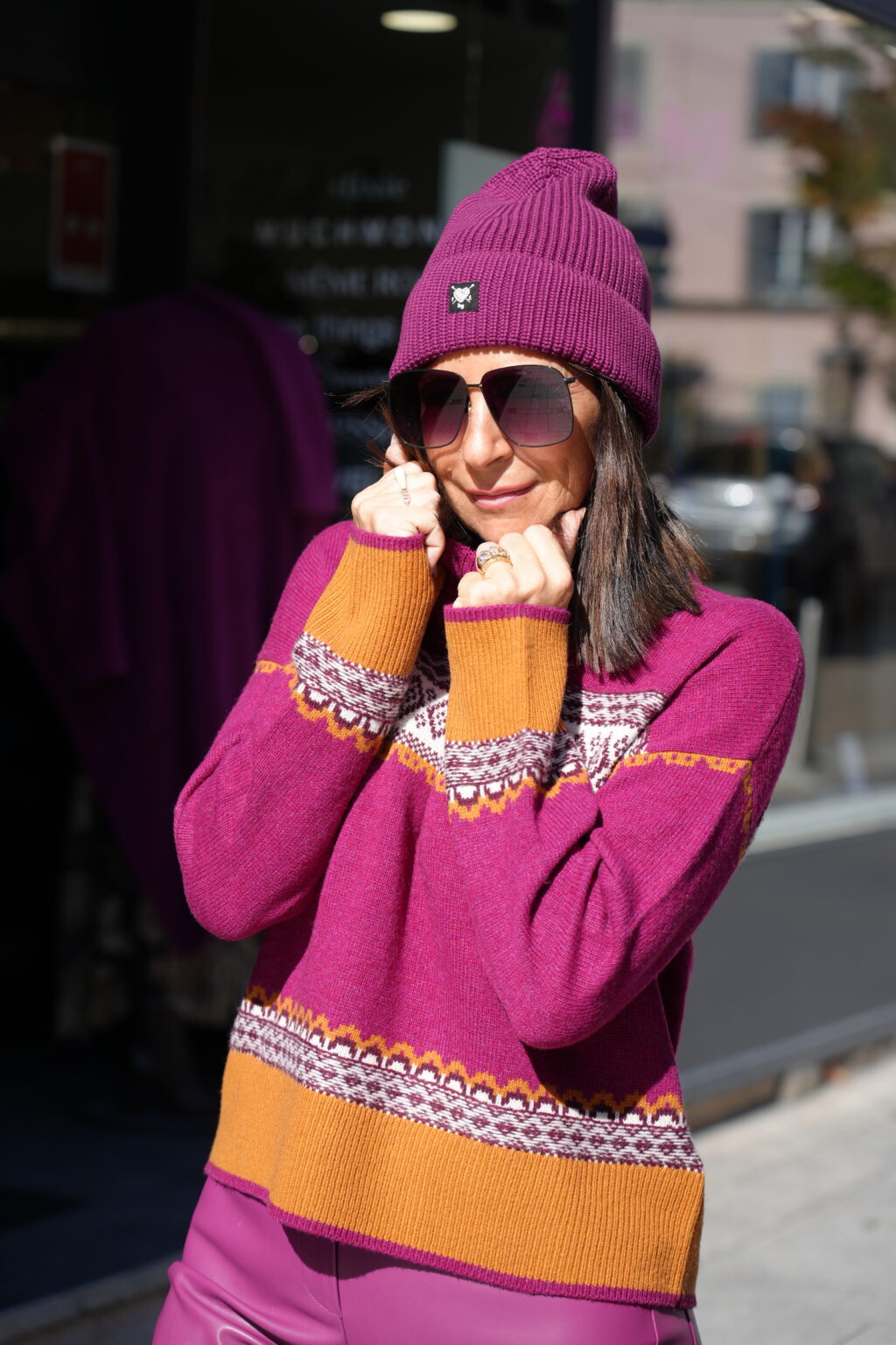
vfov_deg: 23.6
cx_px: 448
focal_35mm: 86
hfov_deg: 15.9
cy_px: 672
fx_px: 3210
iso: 100
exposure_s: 1/640
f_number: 4.5
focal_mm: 86
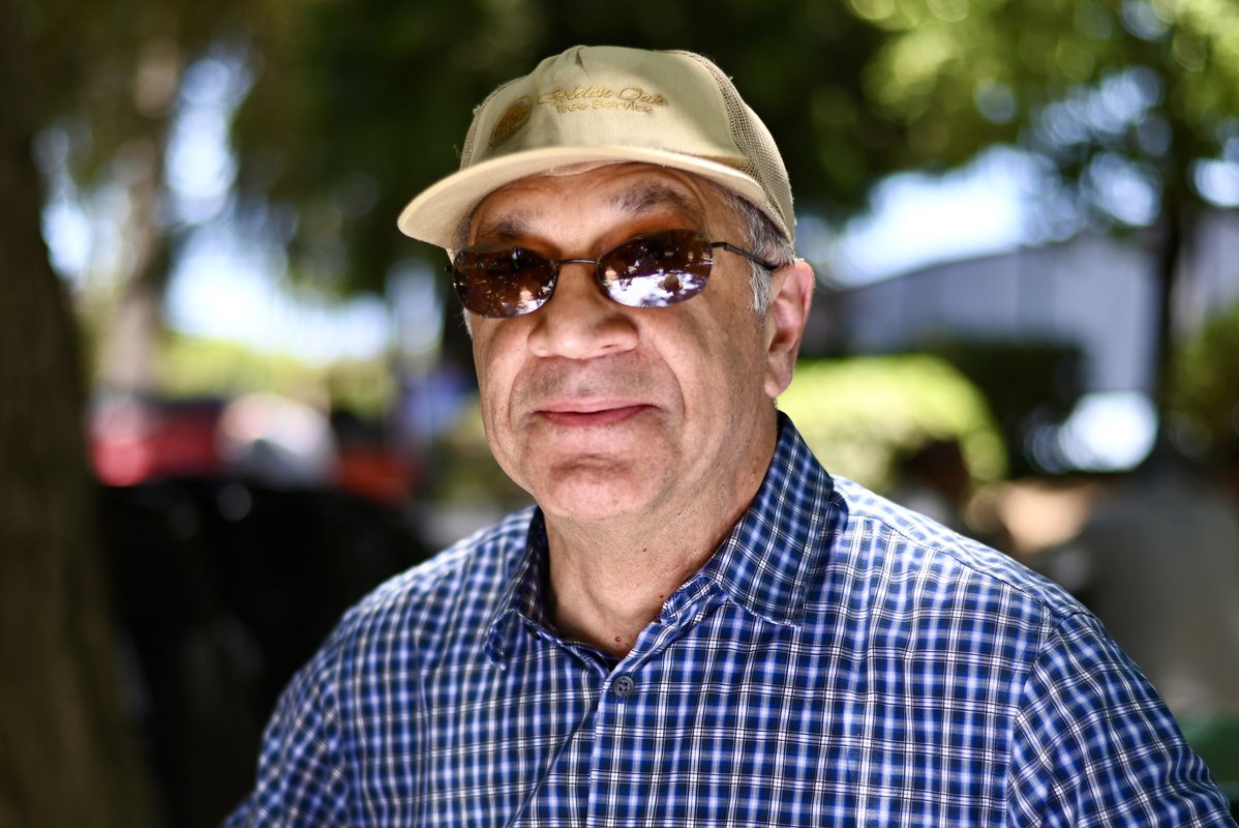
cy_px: 414
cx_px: 620
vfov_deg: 27.0
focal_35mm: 50
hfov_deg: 39.6
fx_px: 1722
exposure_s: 1/800
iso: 100
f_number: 1.8
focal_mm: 50
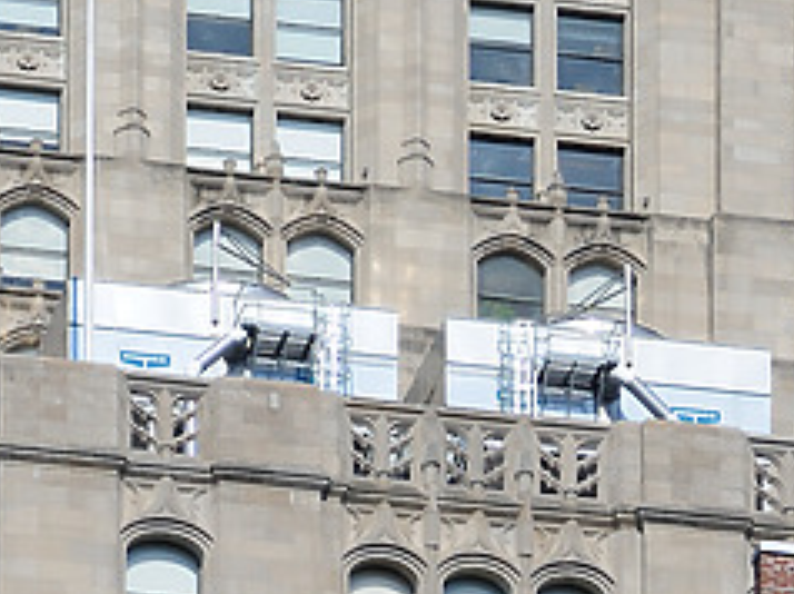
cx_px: 70
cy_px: -310
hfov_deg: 4.4
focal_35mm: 447
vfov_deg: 3.3
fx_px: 10243
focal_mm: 82
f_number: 9
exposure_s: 1/640
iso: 200
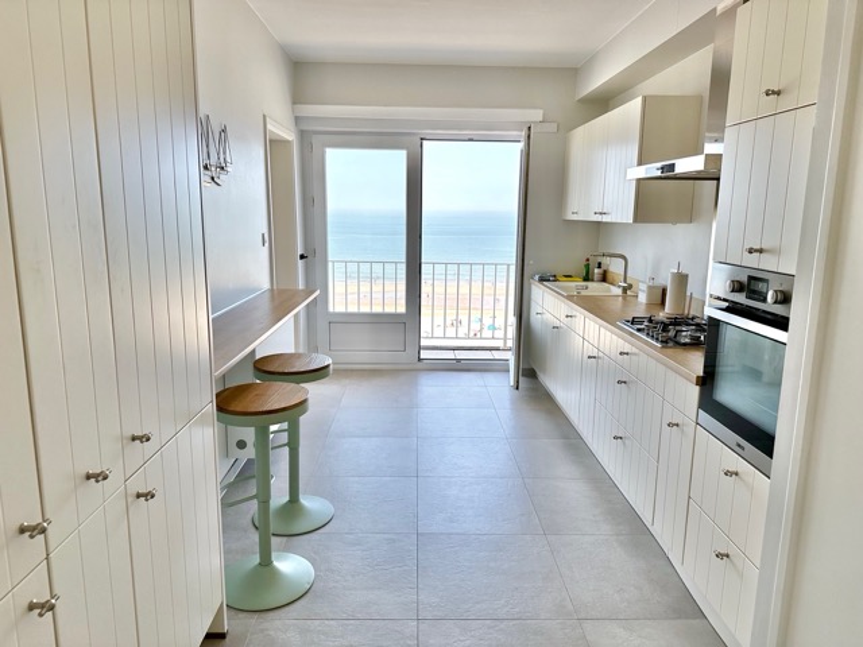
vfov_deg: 56.8
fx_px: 598
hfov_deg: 71.6
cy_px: 324
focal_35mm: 24
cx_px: 432
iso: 80
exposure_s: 1/894
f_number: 1.78
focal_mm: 6.86
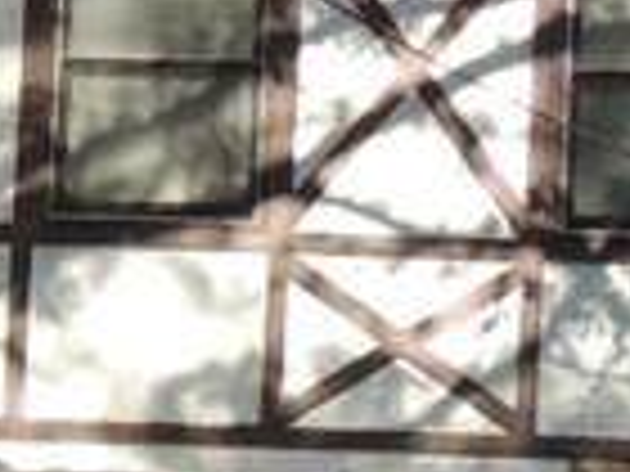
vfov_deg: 4.3
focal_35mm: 344
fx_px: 6261
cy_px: 620
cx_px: -36
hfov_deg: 5.7
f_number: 3.5
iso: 100
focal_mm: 8.3
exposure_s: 1/250
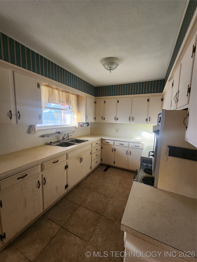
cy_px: 131
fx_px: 99
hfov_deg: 89.9
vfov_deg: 106.2
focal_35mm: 13
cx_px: 98
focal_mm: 2.2
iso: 320
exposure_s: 1/60
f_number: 2.2
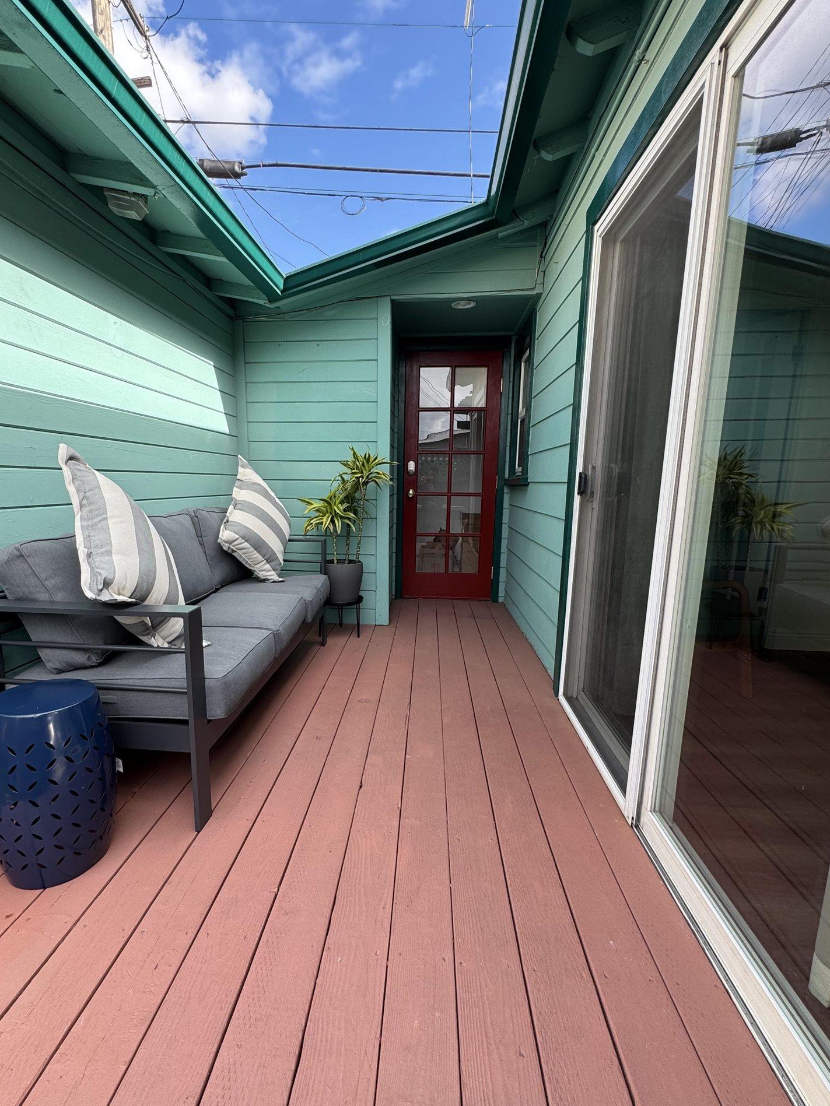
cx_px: 377
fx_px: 543
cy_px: 583
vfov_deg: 90.9
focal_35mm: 17
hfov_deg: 74.6
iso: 40
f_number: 2.2
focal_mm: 2.22
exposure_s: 1/269
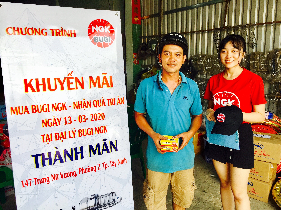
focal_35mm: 29
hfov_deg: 61.7
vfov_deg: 48.2
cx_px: 140
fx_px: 235
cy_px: 105
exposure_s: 1/141
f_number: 2.2
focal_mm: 4.15
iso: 32
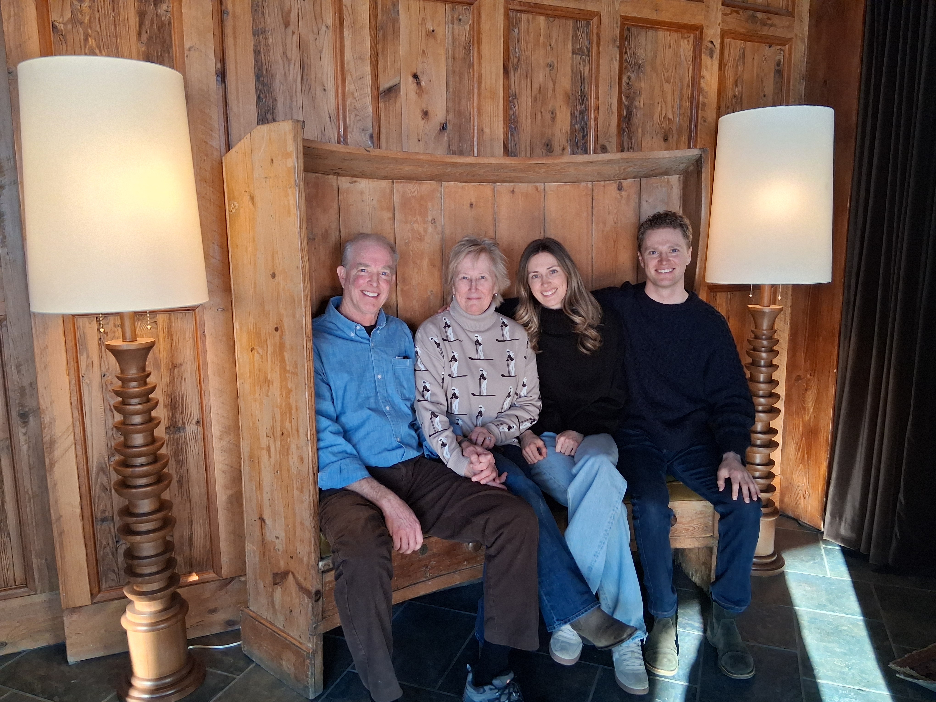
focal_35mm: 26
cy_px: 351
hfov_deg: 67.3
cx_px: 468
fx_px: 703
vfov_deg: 53.1
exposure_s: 1/100
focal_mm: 3.98
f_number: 1.8
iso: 320
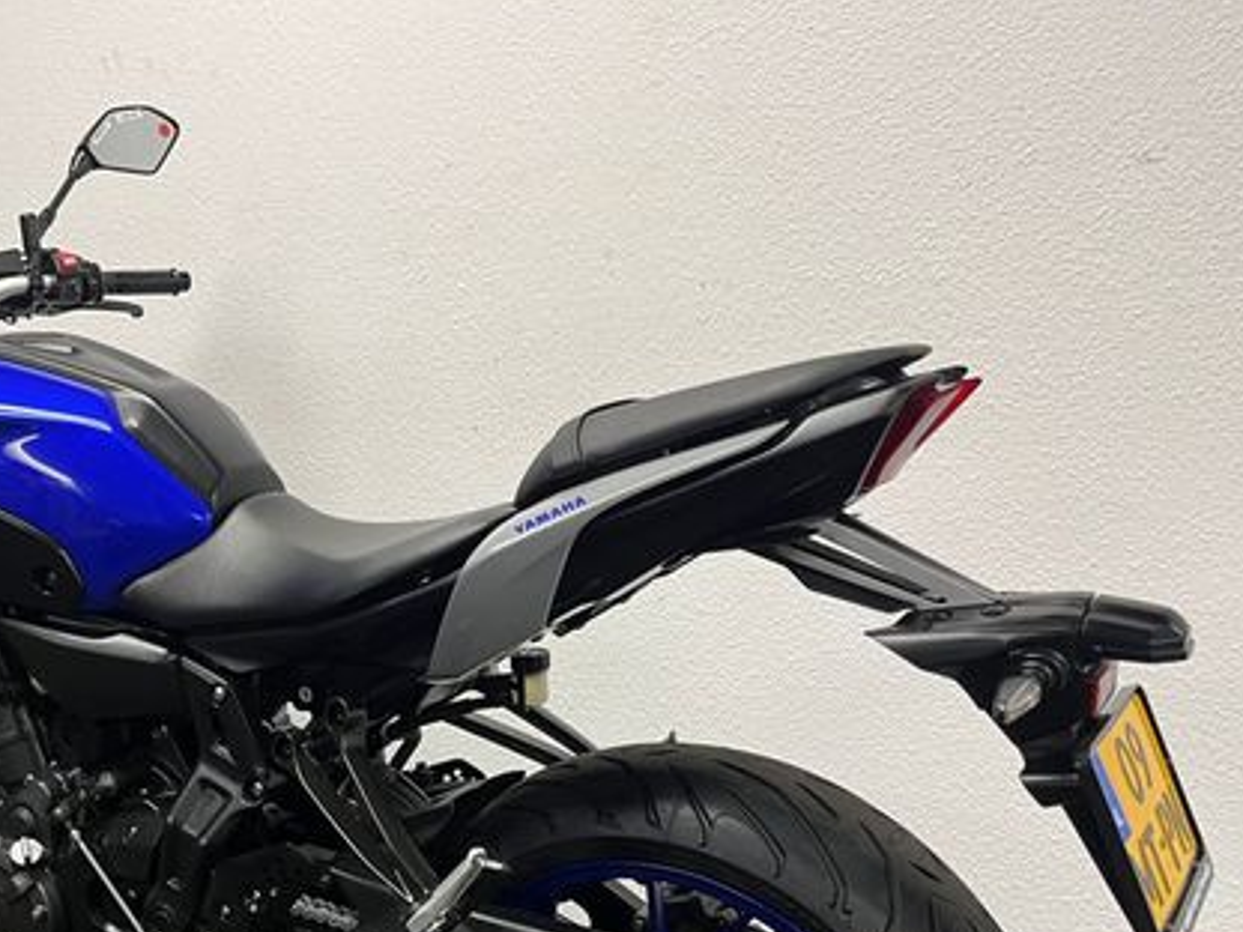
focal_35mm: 40
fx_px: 1436
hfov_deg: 45.4
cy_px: 690
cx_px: 335
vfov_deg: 35.2
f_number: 1.6
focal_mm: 5.1
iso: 80
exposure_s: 1/50
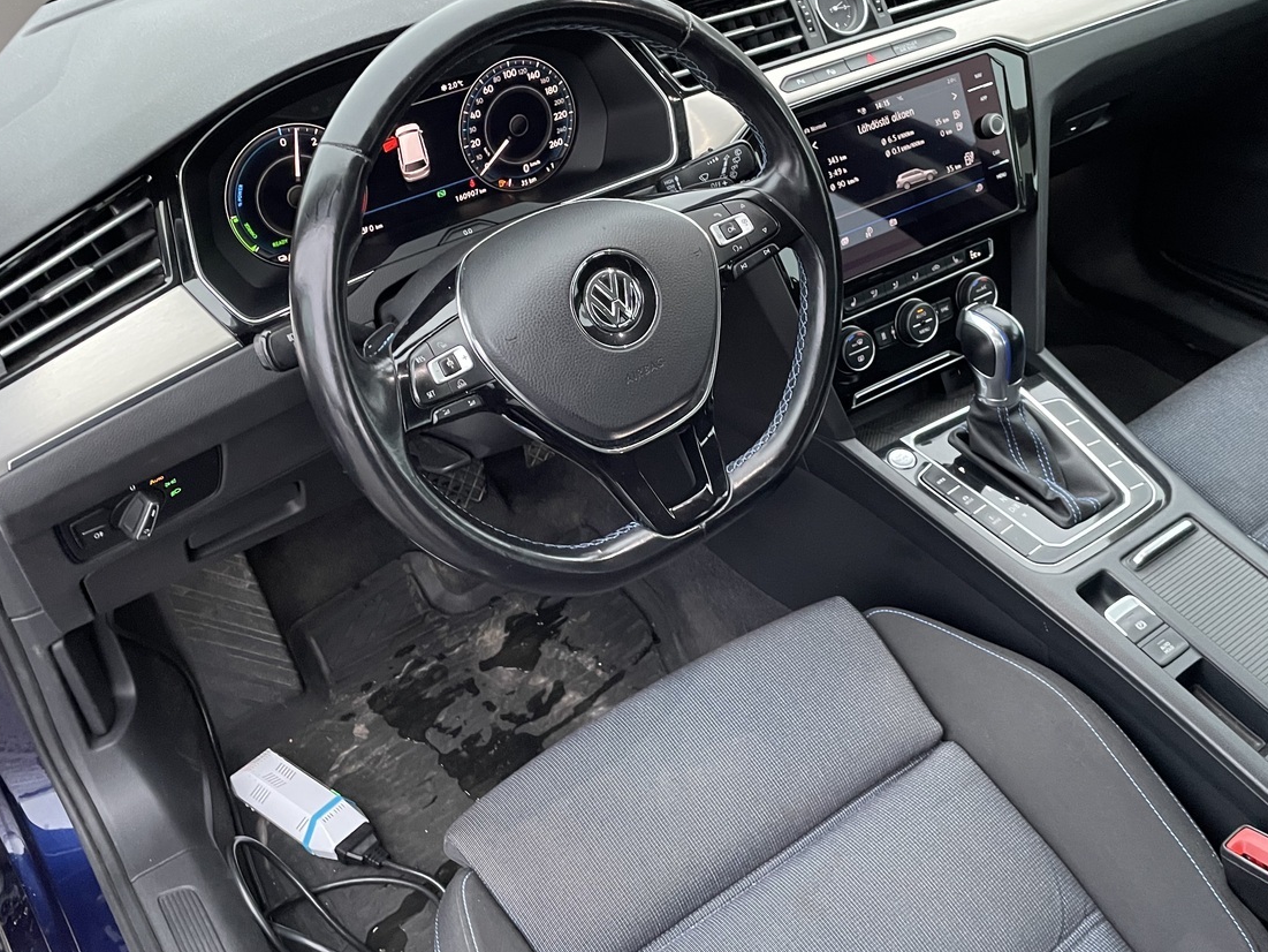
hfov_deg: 53.9
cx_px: 674
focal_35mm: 34
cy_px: 448
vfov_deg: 41.8
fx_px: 1246
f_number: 1.6
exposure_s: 1/50
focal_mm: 4.2
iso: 500
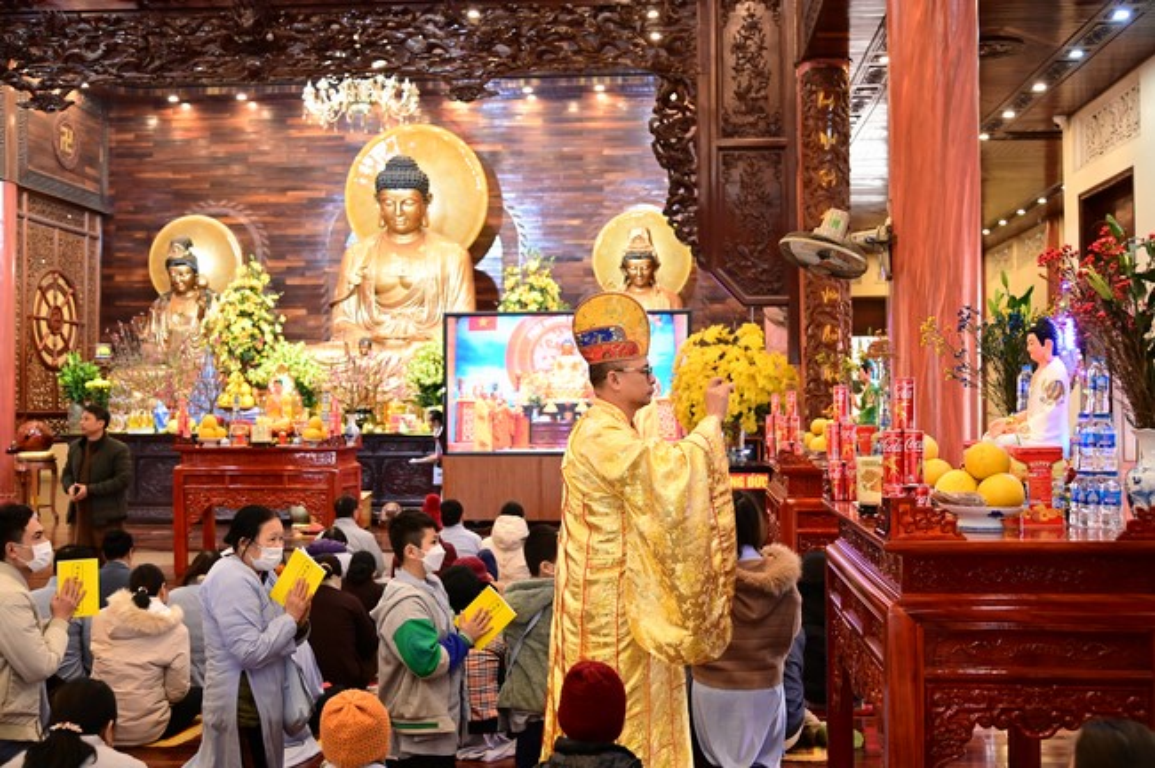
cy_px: 384
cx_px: 578
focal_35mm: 38
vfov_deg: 35.0
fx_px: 1218
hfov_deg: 50.7
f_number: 4
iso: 5000
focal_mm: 38
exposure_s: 1/160
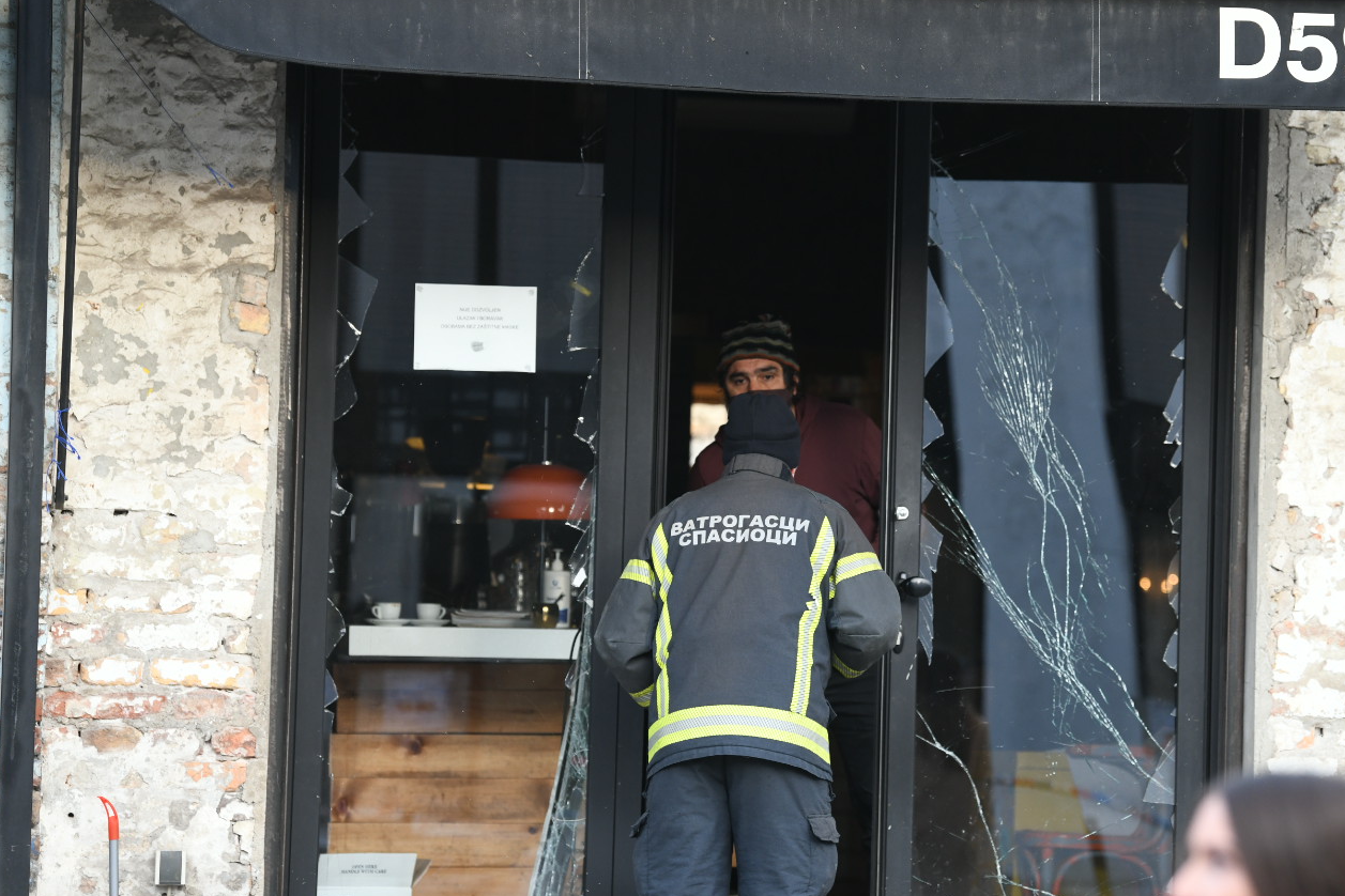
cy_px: 461
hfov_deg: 11.8
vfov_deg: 7.9
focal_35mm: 174
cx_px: 811
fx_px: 6500
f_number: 3.5
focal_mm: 135
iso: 800
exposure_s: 1/500
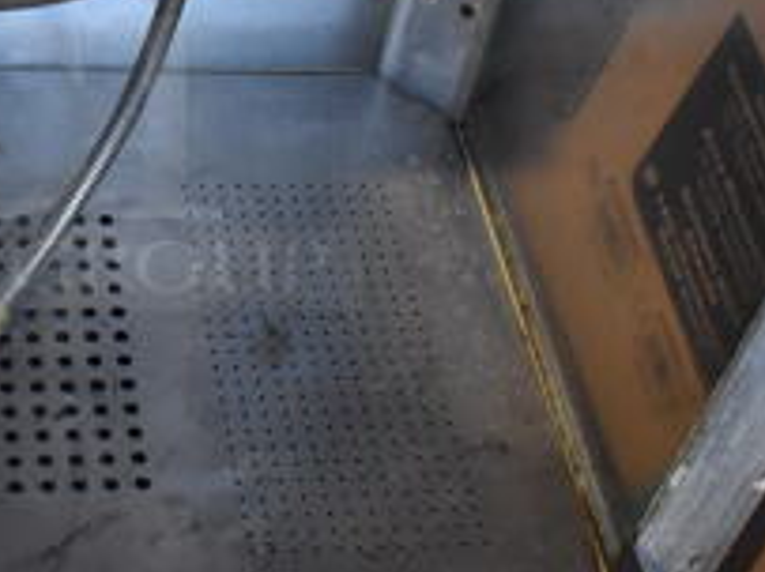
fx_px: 1723
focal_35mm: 78
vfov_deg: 18.7
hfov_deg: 23.6
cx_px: -57
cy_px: 109
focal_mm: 18
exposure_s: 1/125
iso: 3200
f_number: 3.5
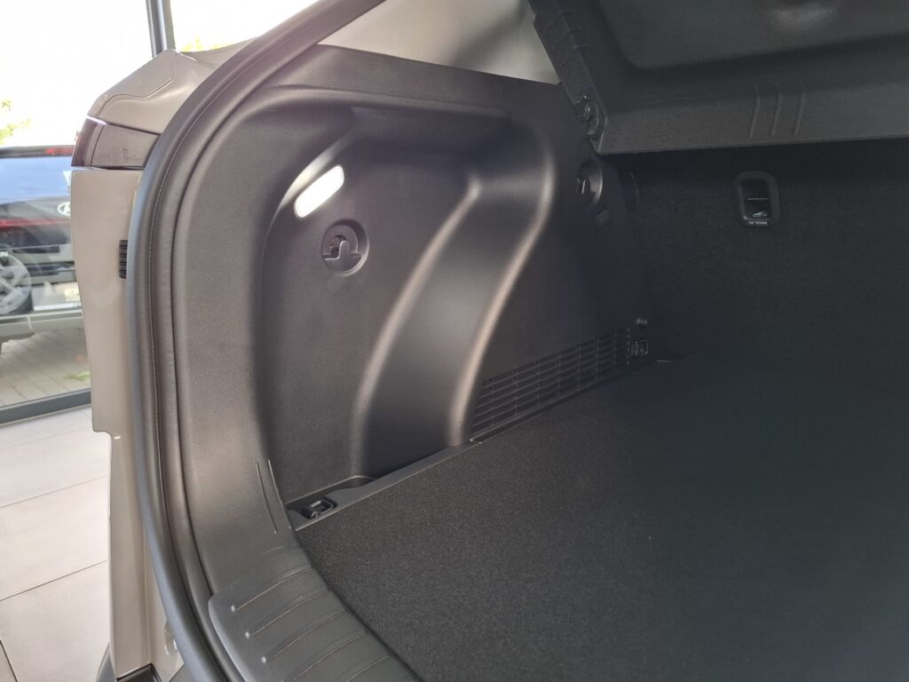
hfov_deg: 73.9
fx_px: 604
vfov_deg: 58.9
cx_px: 454
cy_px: 341
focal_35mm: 23
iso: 250
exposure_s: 1/33
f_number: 1.8
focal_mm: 5.54
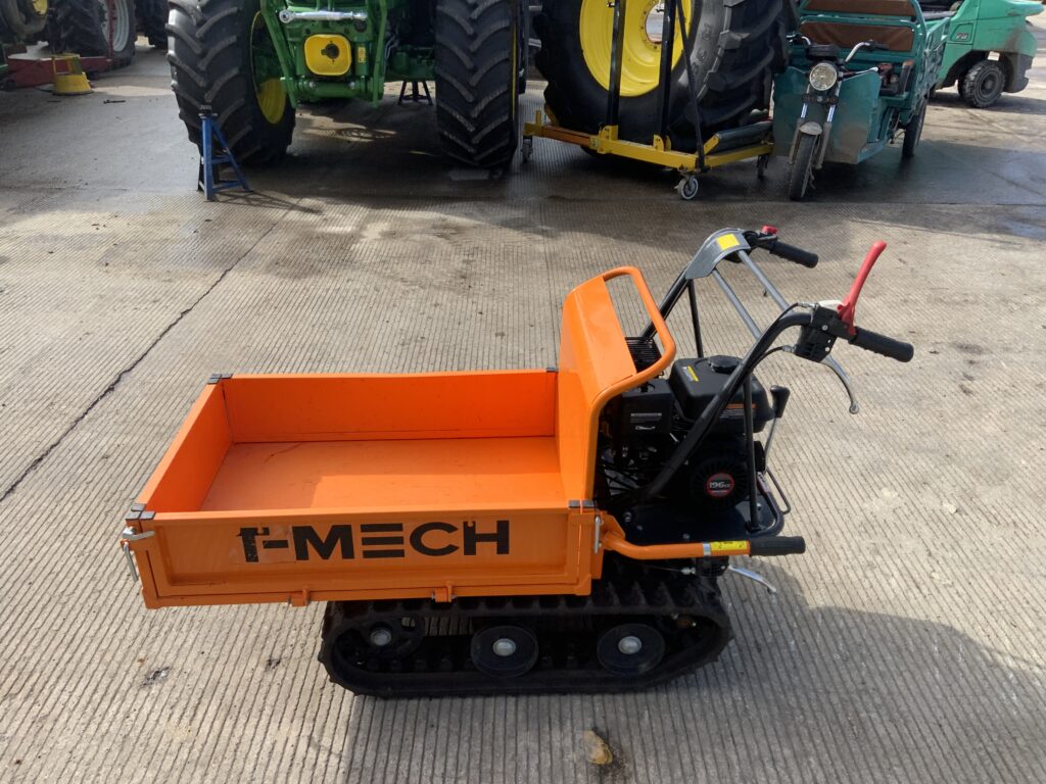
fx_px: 876
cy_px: 392
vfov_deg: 48.2
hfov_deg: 61.7
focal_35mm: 29
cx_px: 523
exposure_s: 1/1015
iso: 16
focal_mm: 3
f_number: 1.8
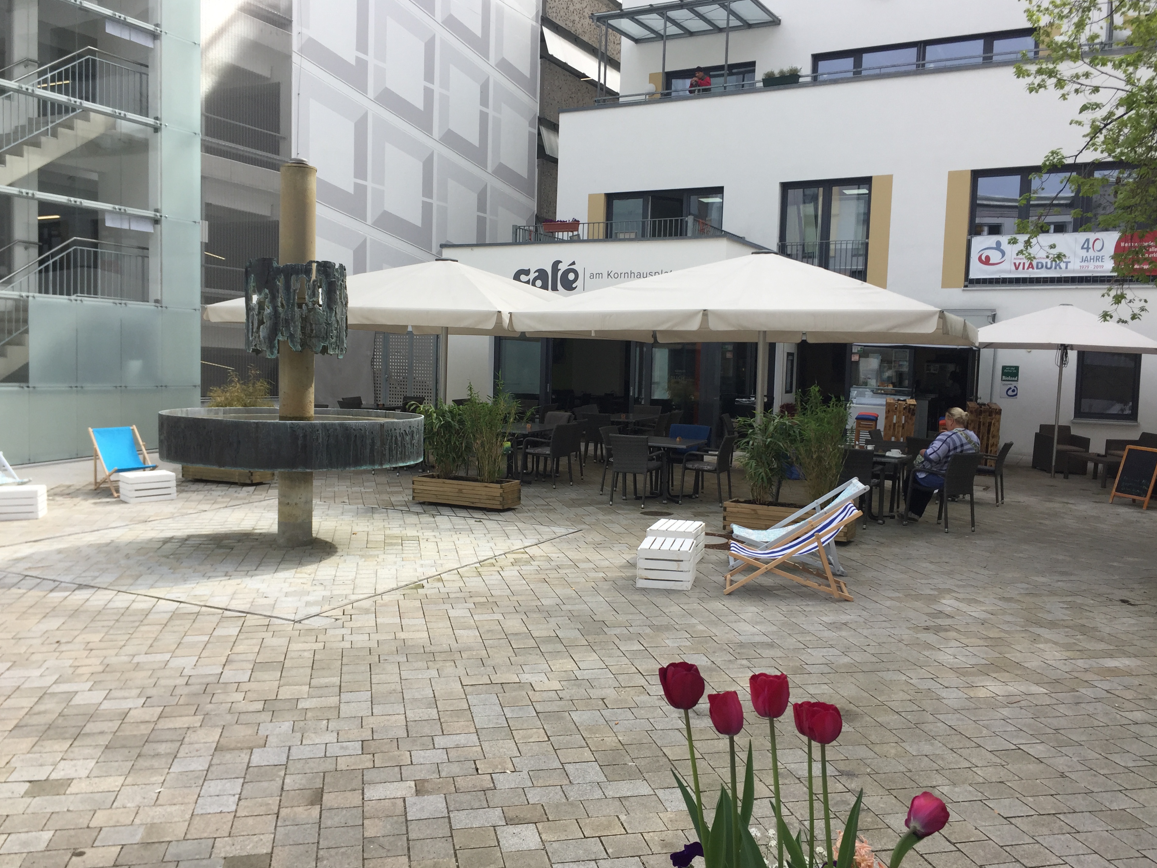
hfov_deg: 60.0
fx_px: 1003
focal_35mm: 30
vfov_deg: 46.8
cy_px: 432
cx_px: 576
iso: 32
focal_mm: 4.15
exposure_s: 1/1014
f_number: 2.2
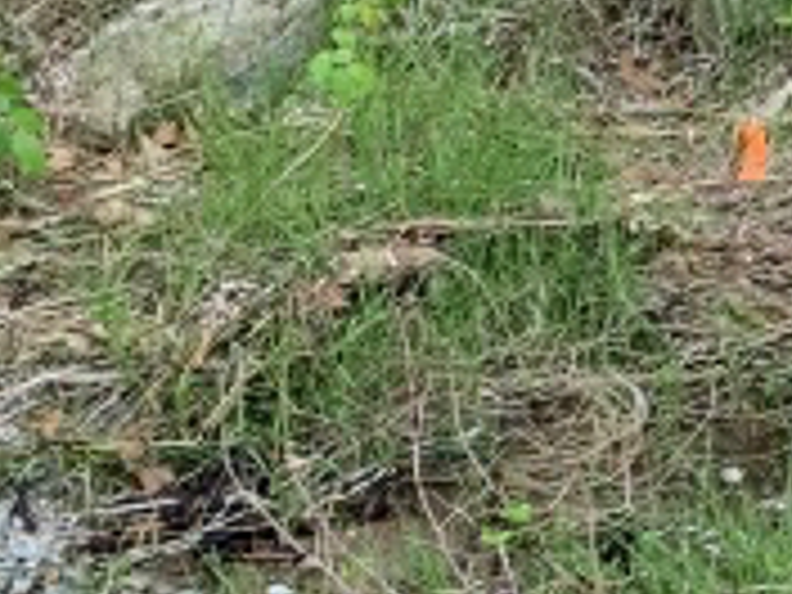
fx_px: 3386
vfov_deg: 9.9
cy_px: -104
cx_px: 2169
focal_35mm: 148
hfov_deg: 10.5
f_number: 1.8
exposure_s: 1/121
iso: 40
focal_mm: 4.25
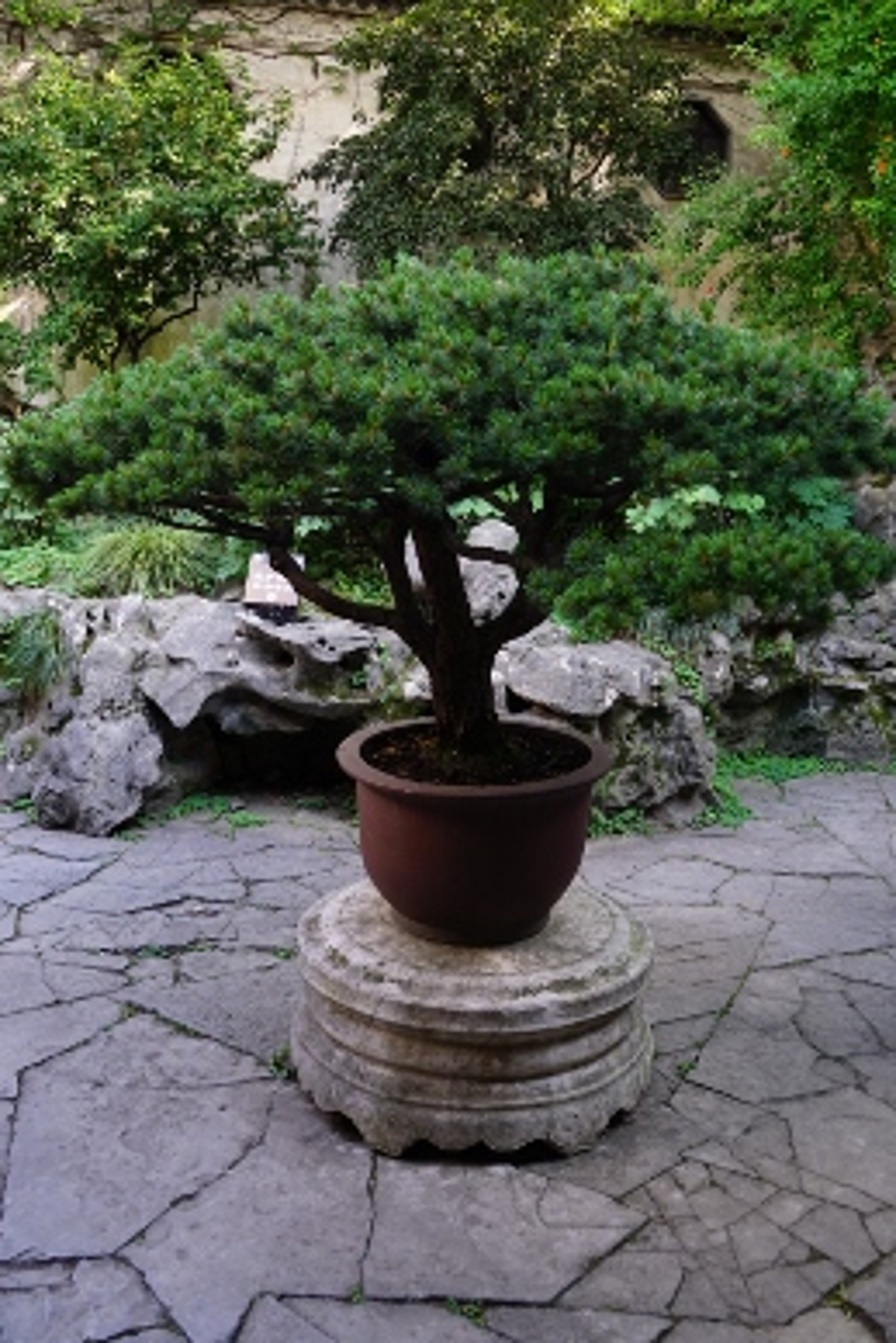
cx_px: 455
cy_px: 661
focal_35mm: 34
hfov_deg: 38.9
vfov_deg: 55.8
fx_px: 1268
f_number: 4
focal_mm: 22
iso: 200
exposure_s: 1/60
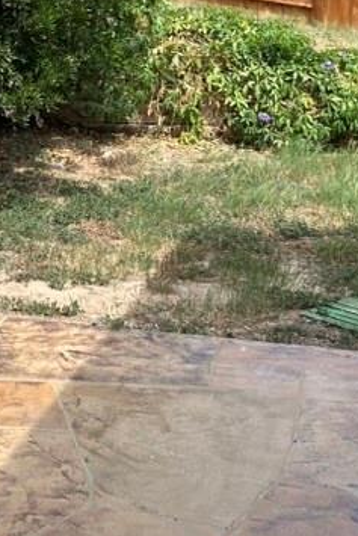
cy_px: 140
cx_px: -130
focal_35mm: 78
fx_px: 1162
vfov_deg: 25.7
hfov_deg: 16.4
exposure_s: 1/1344
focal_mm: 5.7
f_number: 1.5
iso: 50
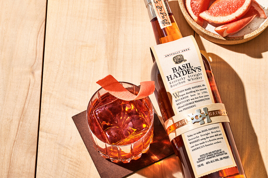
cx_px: 148
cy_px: 94
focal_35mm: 125
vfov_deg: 11.0
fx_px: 930
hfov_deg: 16.4
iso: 100
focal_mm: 85
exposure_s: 1/200
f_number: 11
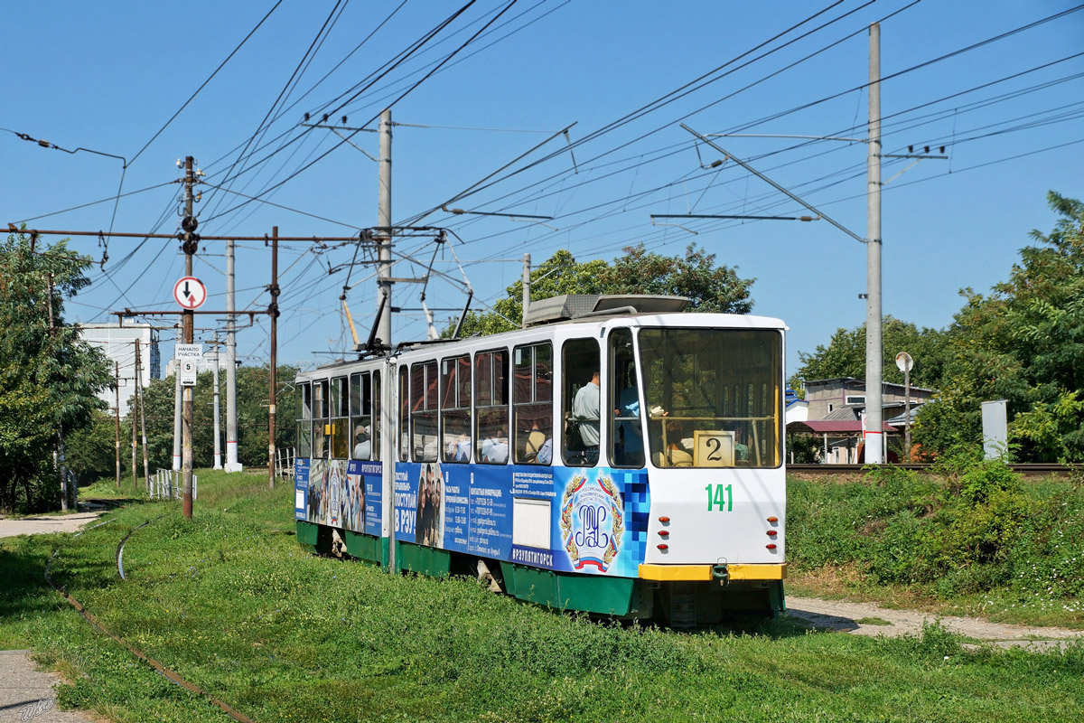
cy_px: 362
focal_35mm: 75
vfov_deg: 18.2
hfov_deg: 27.0
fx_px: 2258
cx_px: 542
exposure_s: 1/1250
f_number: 8
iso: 200
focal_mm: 50
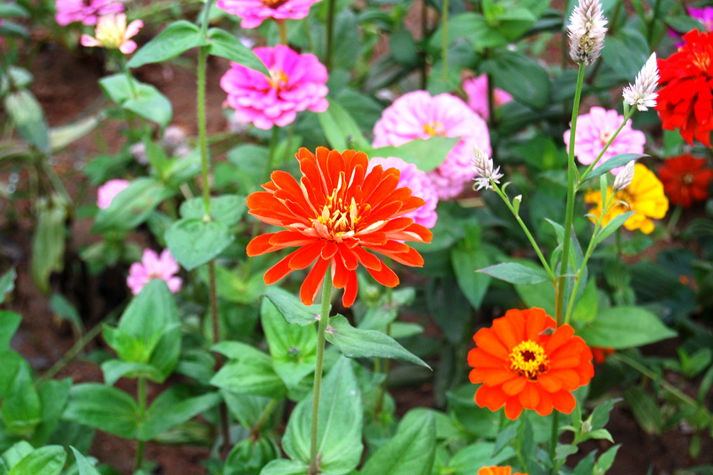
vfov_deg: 16.5
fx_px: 1633
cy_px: 238
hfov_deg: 24.6
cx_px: 356
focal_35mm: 82
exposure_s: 1/40
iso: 200
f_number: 5.6
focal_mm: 55
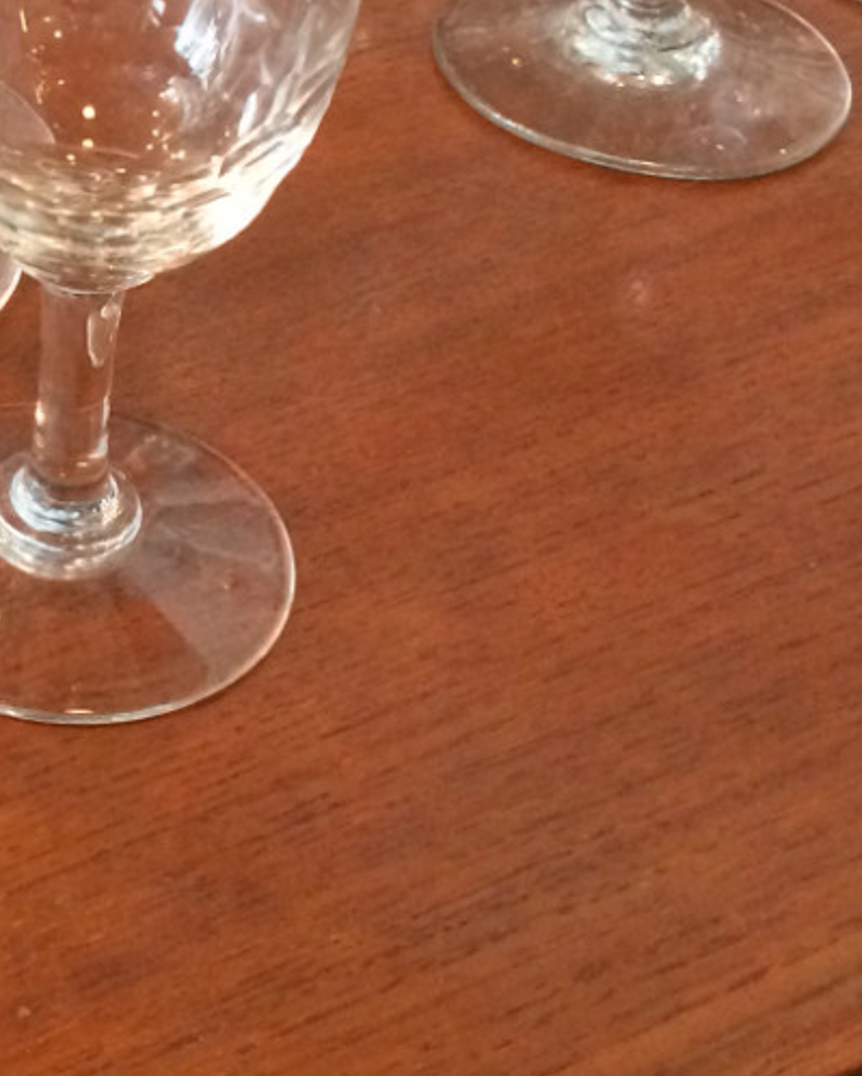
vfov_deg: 19.7
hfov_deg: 15.9
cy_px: -37
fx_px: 2995
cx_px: -104
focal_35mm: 94
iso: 320
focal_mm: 4.12
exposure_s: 1/30
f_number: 2.2
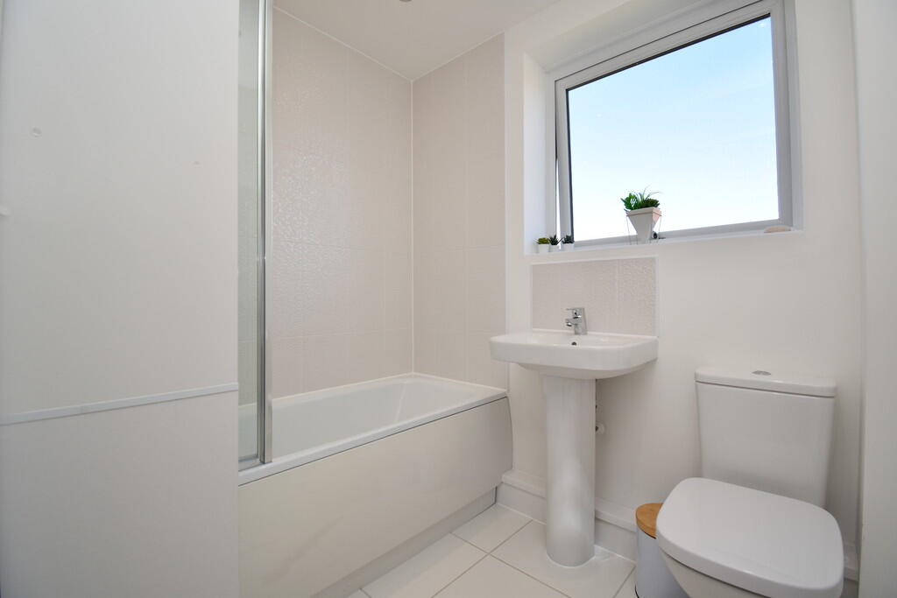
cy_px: 299
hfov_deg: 100.4
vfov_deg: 77.3
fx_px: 374
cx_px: 448
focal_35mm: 15
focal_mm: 10
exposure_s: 1/200
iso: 180
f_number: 5
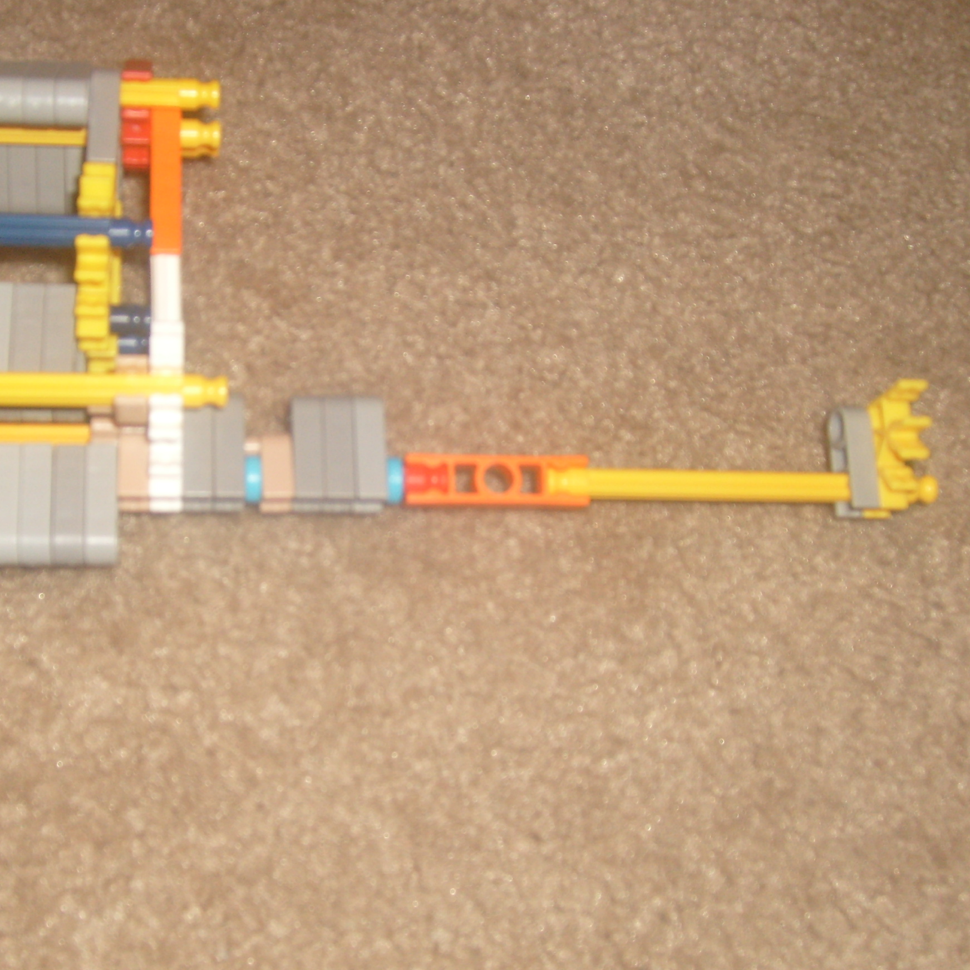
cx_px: 374
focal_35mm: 46
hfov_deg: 36.6
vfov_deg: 36.8
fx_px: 1458
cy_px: 531
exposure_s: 1/45
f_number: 2.8
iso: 100
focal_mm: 5.8
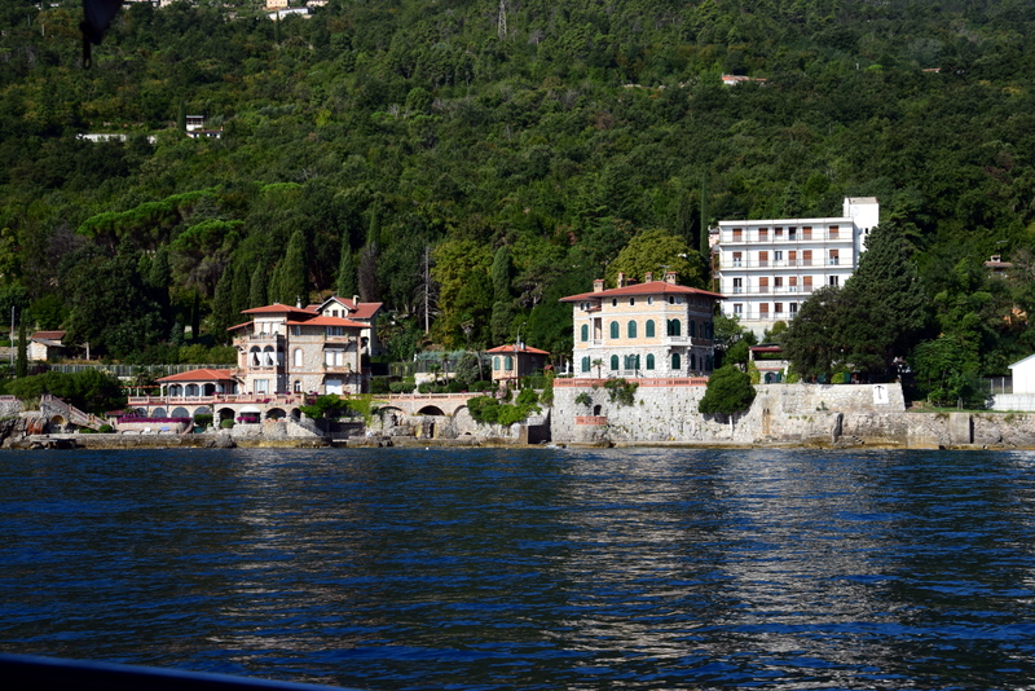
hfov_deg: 35.0
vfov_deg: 23.8
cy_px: 346
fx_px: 1639
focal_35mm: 57
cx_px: 518
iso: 400
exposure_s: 1/320
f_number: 10
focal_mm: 38
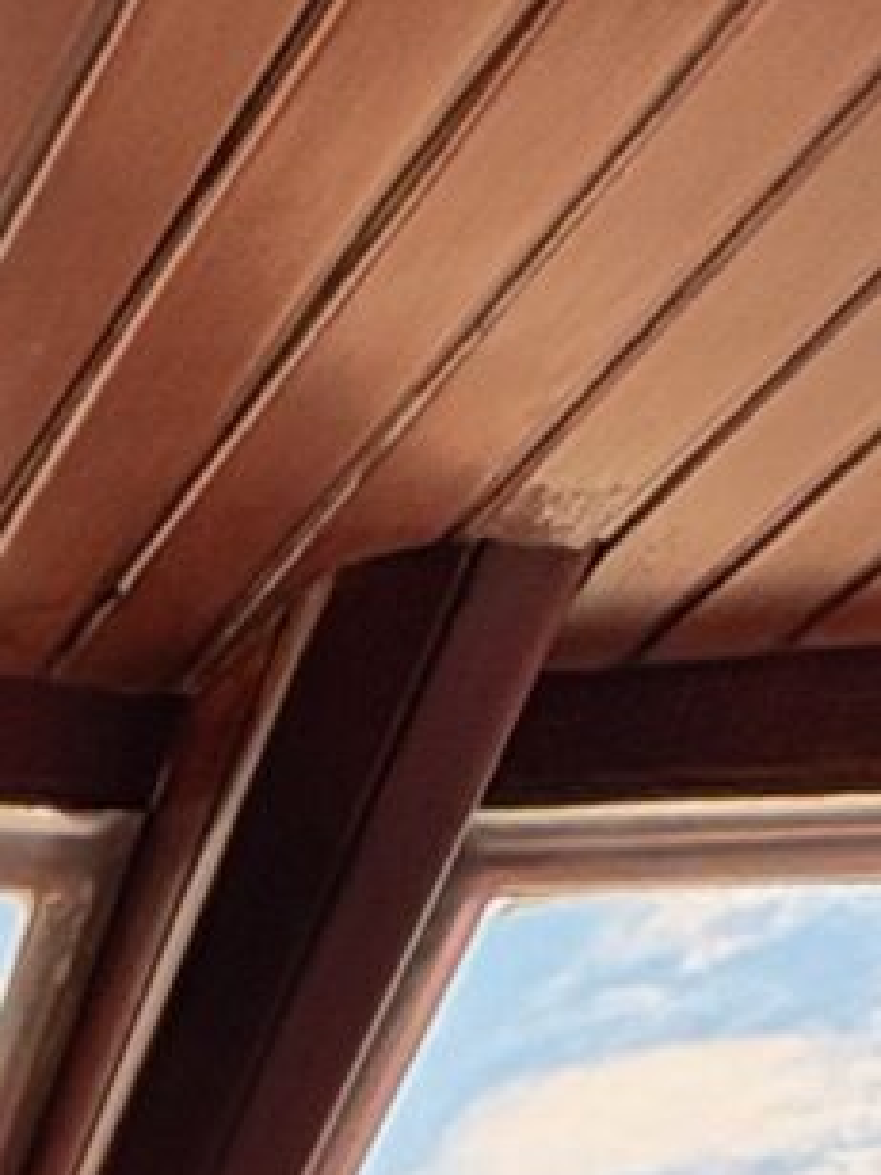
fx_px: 3088
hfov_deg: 13.7
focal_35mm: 91
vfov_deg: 13.5
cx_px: -892
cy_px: 3010
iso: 80
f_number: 2.2
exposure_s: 1/99
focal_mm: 2.22
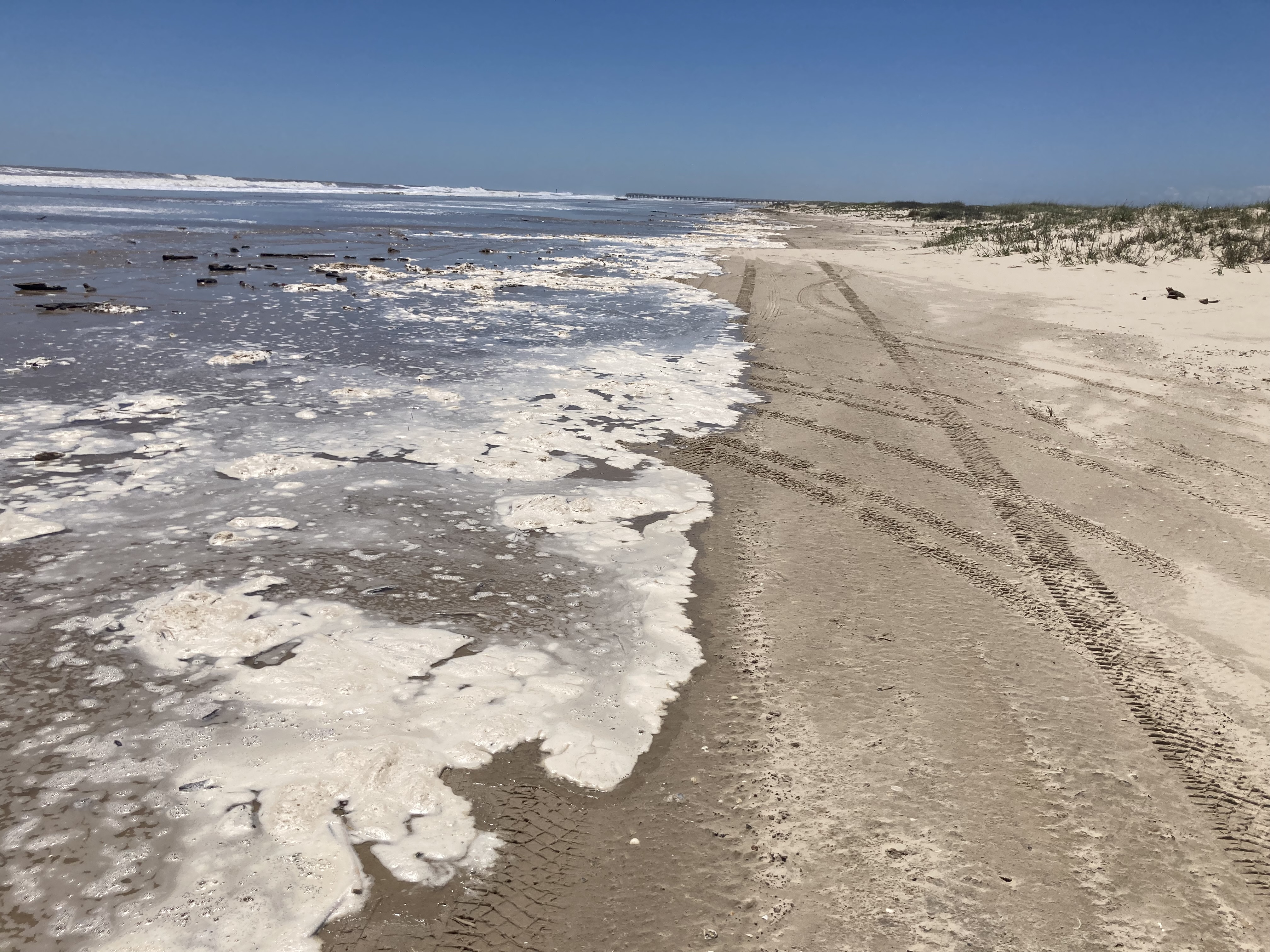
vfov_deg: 49.7
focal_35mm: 28
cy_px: 476
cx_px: 635
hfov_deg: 63.4
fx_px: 1027
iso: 25
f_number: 1.8
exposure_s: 1/8000
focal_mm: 3.99
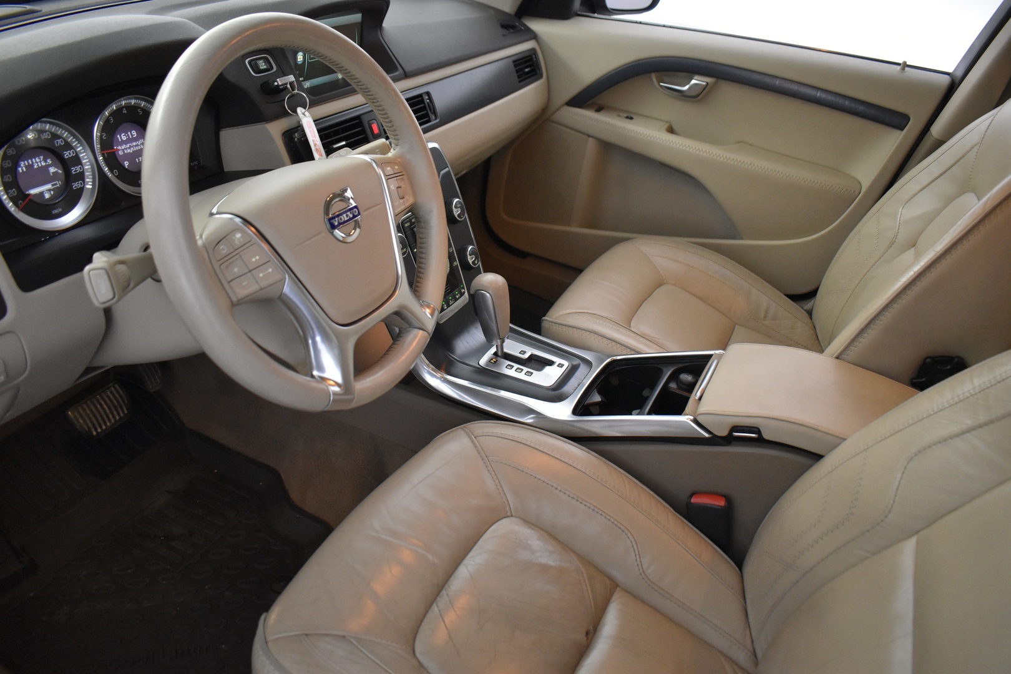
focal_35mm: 27
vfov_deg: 47.9
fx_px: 758
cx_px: 506
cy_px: 337
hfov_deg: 67.4
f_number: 3.5
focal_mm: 18
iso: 3200
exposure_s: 1/60
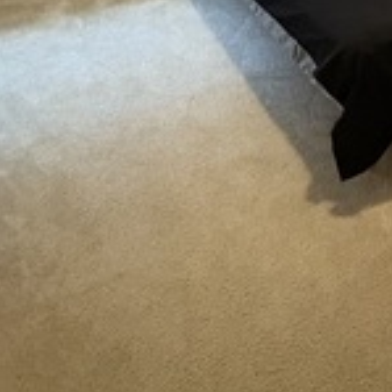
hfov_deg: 30.4
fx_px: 679
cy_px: -132
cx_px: 374
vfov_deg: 26.7
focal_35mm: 53
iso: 800
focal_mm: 2.22
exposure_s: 1/40
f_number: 2.2
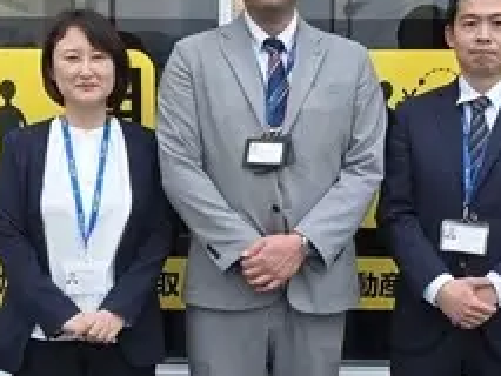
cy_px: 237
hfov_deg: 28.1
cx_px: 216
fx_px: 999
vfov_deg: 21.3
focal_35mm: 69
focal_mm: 6.3
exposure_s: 1/120
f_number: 1.7
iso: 12
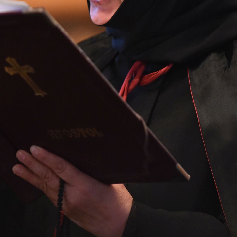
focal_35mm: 386
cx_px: 36
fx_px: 2990
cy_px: 41
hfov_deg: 4.5
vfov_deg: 4.5
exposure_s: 1/100
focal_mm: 175
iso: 4000
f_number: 2.8
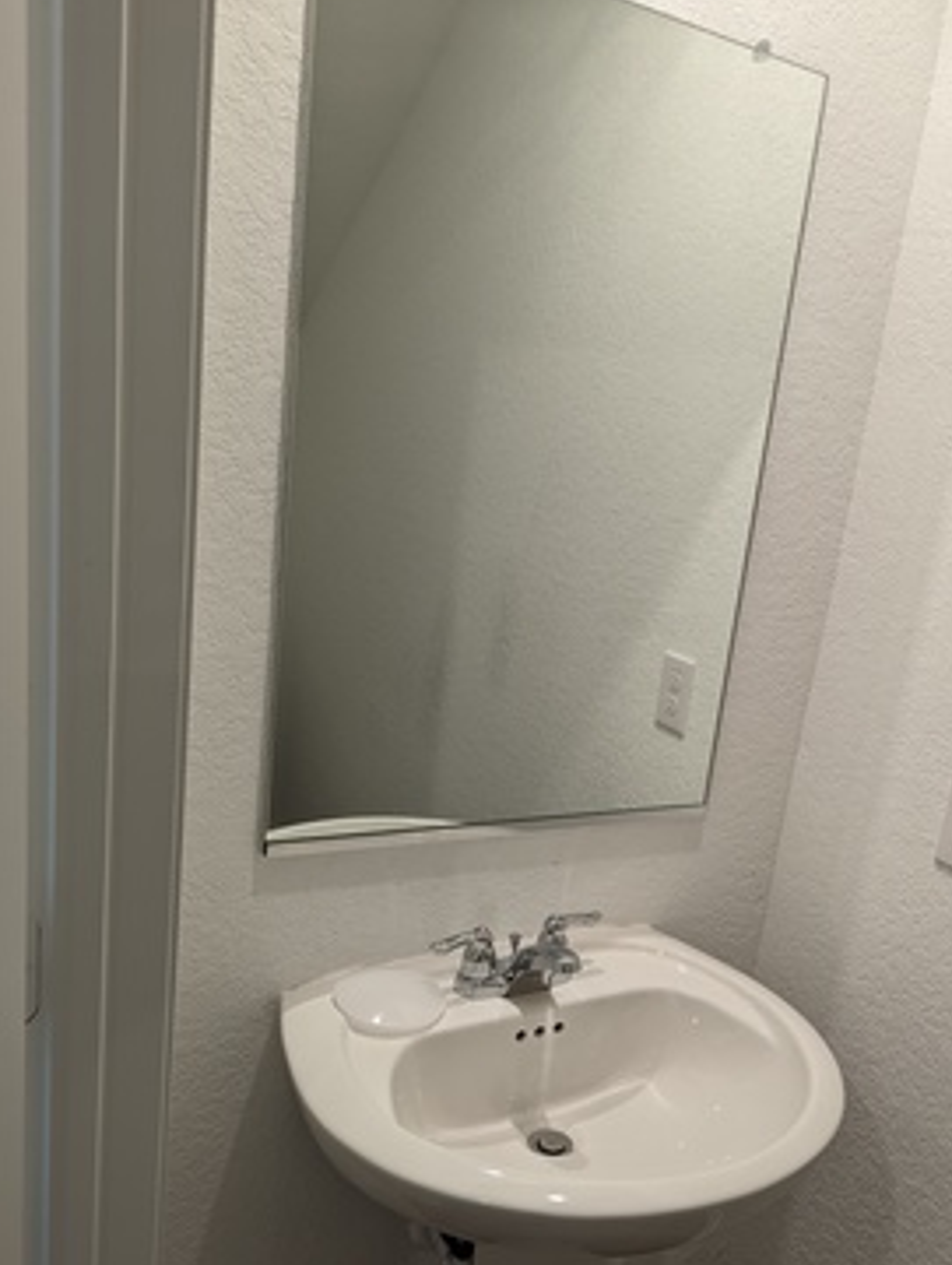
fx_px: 1171
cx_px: 606
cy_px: 731
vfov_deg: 56.5
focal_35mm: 32
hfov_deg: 43.8
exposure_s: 1/60
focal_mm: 6.81
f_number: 1.85
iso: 72
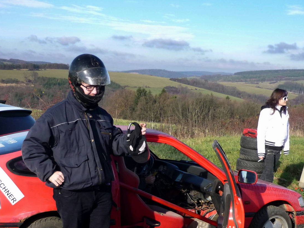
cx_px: 122
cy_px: 164
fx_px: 422
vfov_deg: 29.9
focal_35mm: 48
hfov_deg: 39.5
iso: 200
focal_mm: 5.5
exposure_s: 1/200
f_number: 8
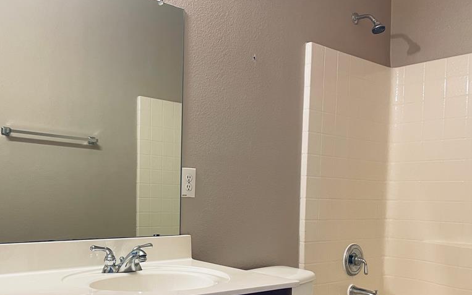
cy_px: 205
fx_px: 476
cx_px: 158
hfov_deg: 51.8
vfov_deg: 34.0
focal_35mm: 37
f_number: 1.6
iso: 160
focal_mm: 4.2
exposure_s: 1/60
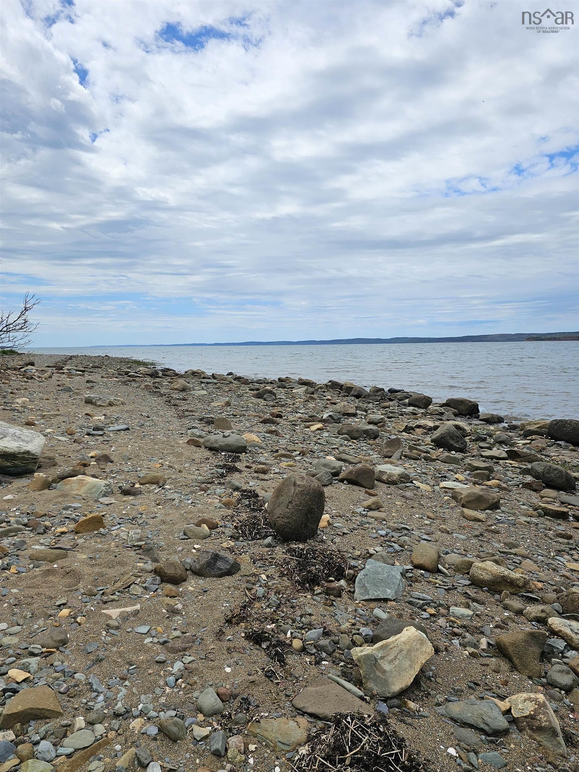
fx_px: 513
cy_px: 386
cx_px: 290
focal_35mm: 23
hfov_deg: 58.9
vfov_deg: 73.9
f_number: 1.7
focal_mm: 6.3
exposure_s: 1/2000
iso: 12
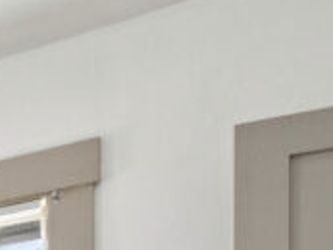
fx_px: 876
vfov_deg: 13.5
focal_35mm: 91
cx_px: -537
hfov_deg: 13.3
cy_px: 524
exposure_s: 1/60
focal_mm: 16
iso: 800
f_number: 8
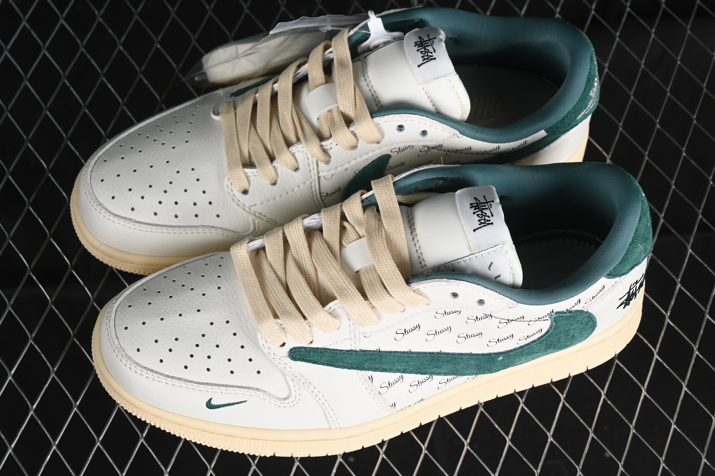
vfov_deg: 18.2
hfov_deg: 27.0
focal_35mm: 75
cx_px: 358
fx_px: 1489
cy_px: 238
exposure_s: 1/80
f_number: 7.1
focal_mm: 50
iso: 160
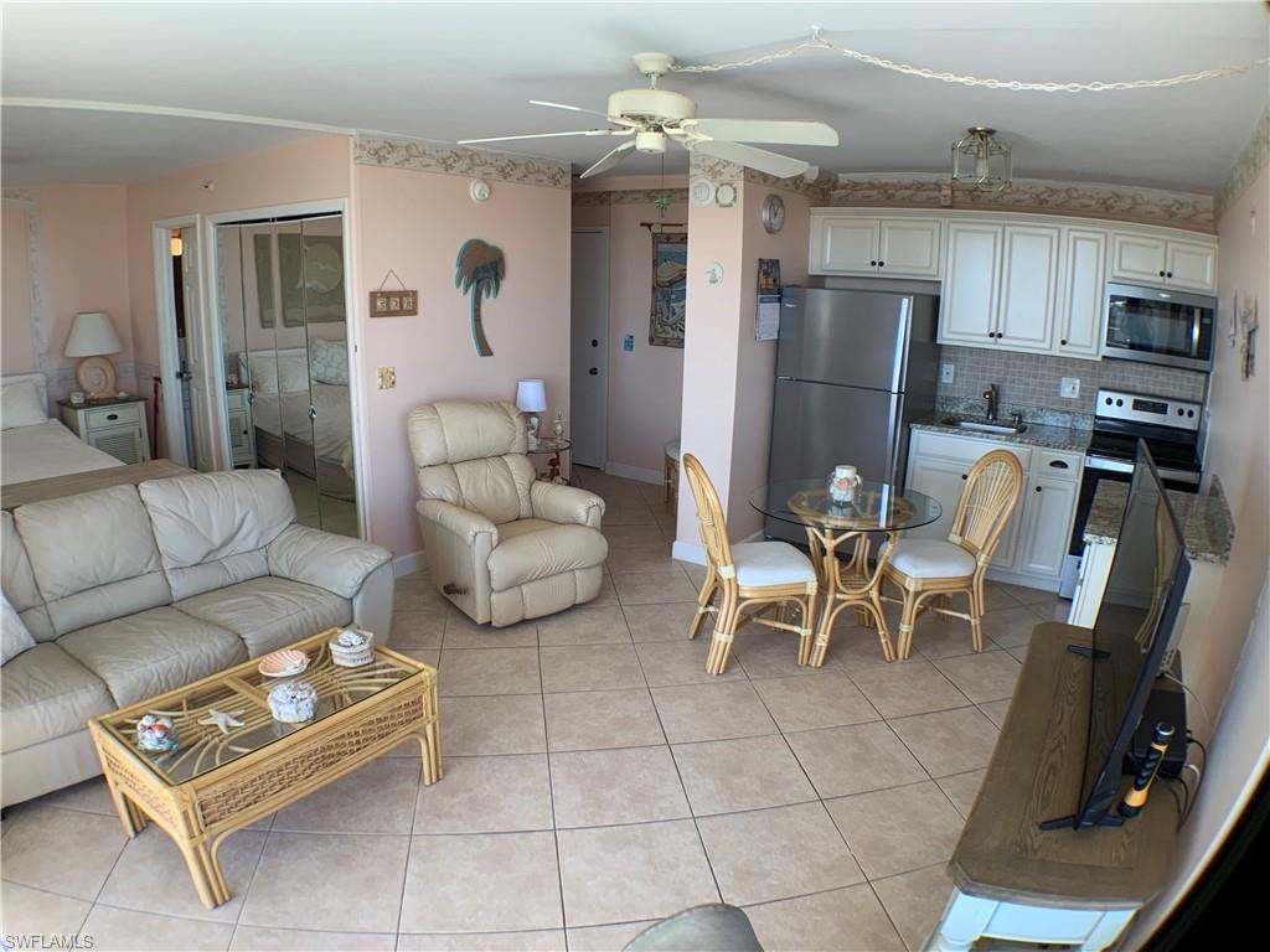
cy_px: 476
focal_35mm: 29
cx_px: 635
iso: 25
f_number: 1.8
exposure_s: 1/120
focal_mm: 3
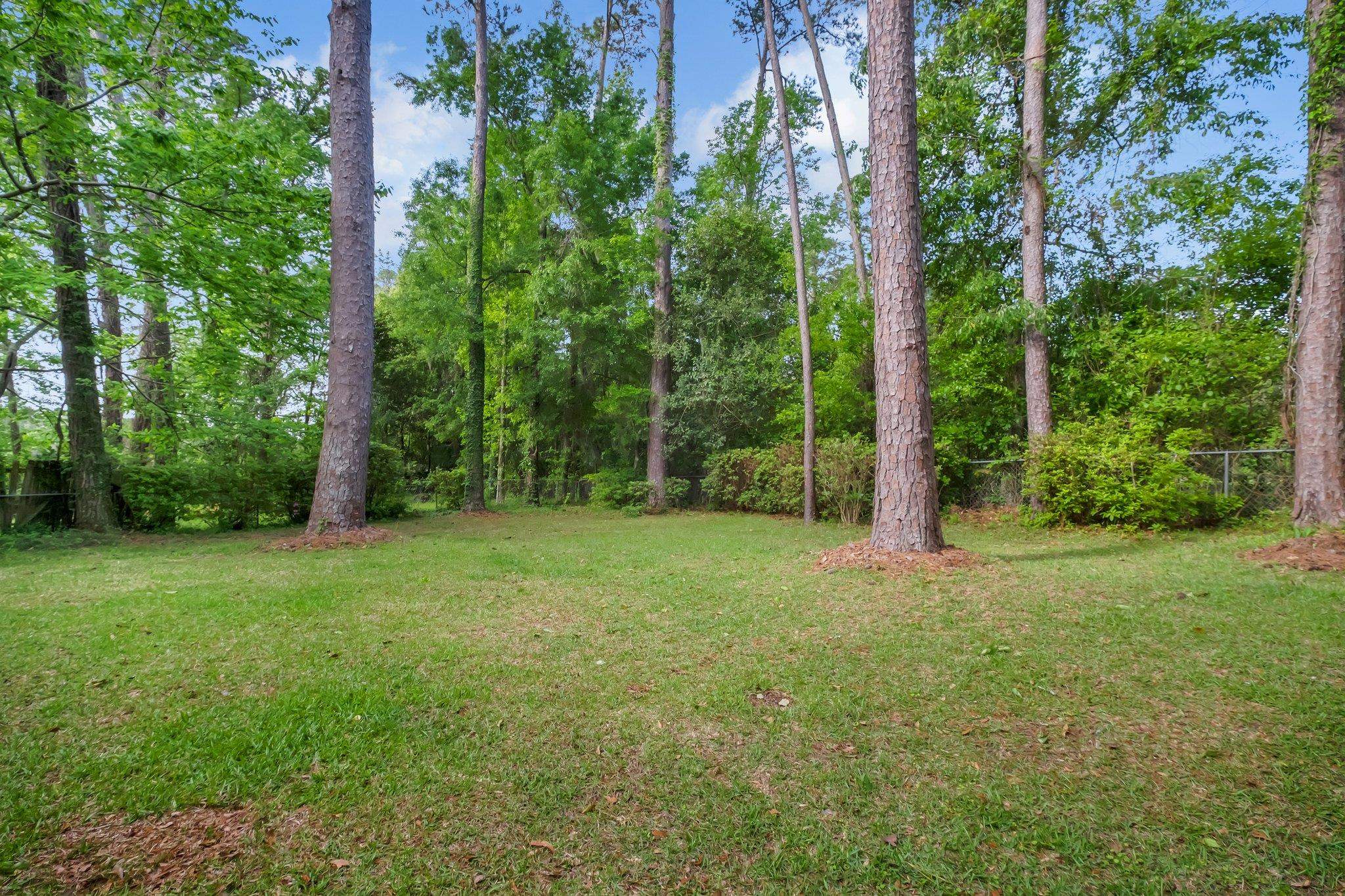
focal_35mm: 15
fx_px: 560
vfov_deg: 77.3
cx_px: 672
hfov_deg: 100.4
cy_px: 448
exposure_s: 1/250
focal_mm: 10
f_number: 8
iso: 320
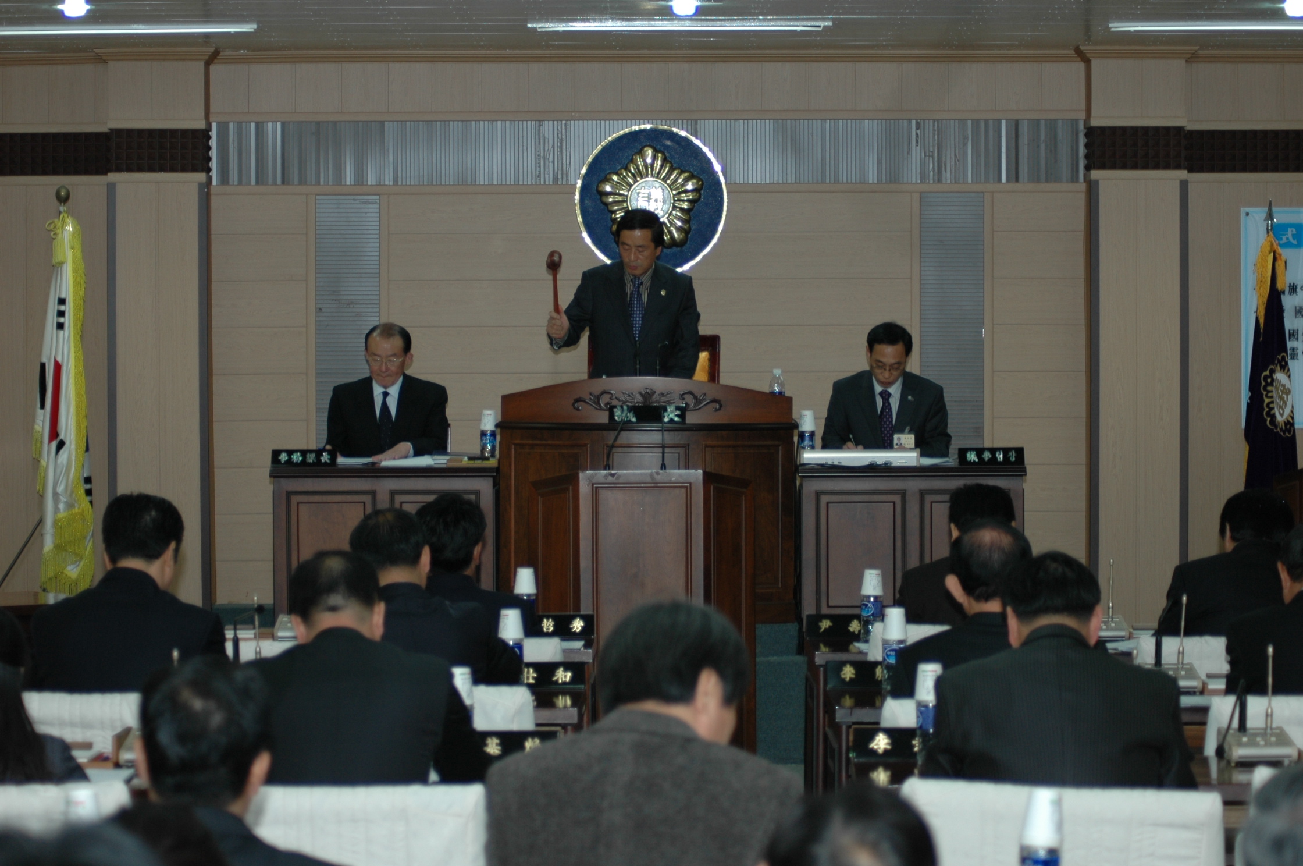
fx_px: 3796
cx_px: 652
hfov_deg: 19.5
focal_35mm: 105
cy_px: 433
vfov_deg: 13.0
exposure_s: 1/60
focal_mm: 70
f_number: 4.5
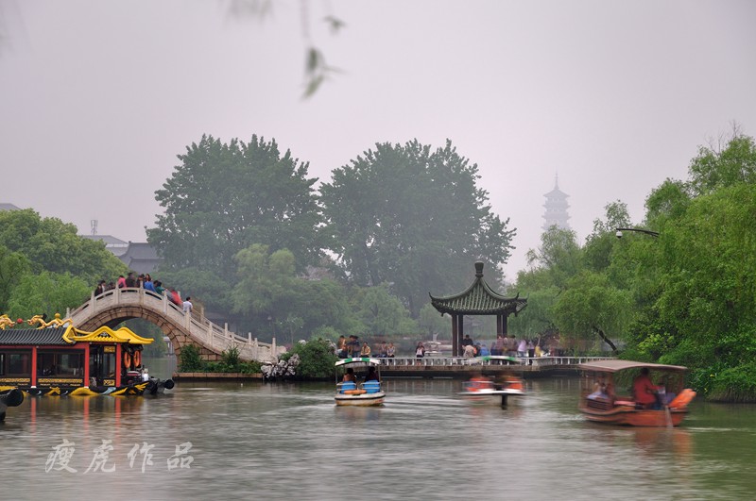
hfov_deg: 16.1
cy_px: 250
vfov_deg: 10.7
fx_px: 2674
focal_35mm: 128
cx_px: 378
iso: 400
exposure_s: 1.6
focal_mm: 85
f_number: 8
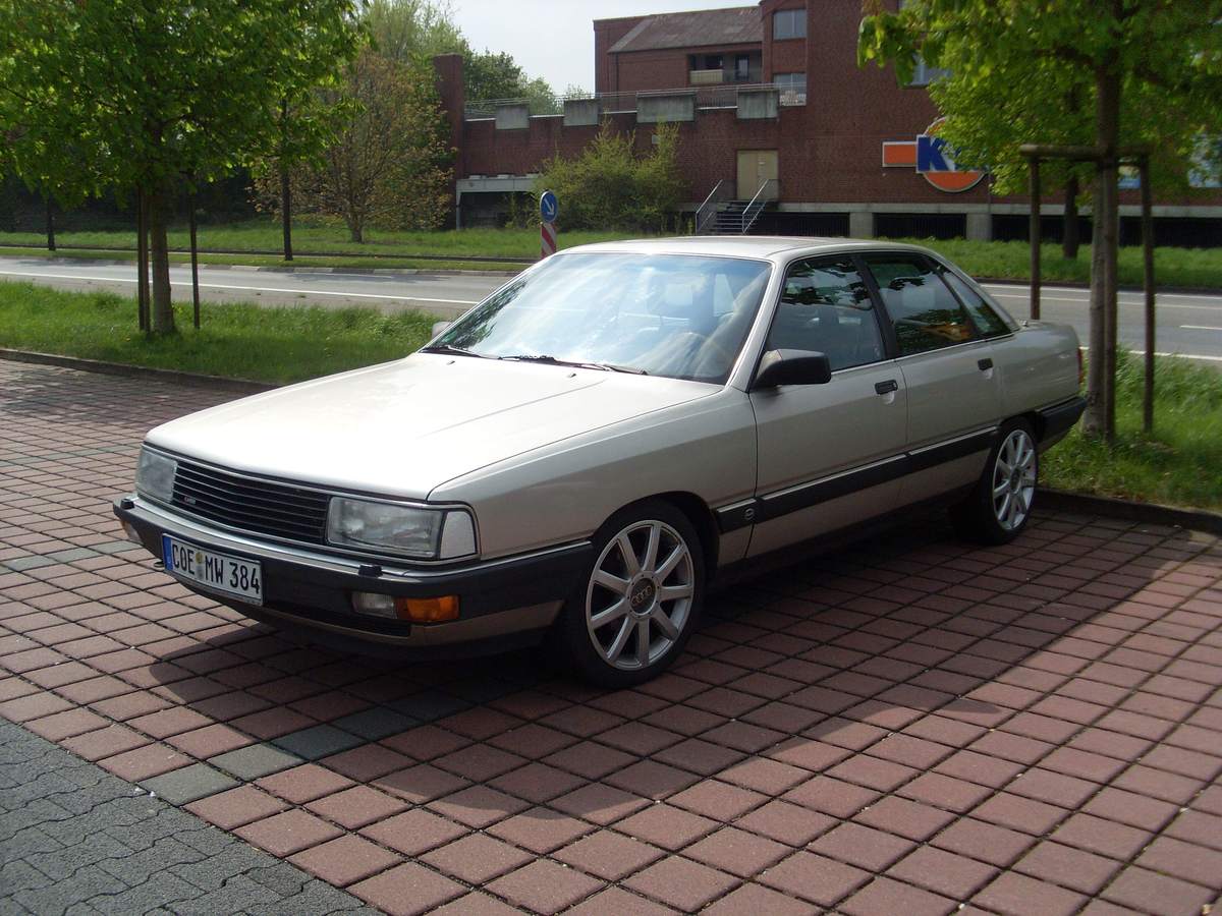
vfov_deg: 37.7
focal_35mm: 38
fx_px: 1341
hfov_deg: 49.0
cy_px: 458
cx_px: 611
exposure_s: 1/350
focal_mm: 6.3
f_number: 7.7
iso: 80
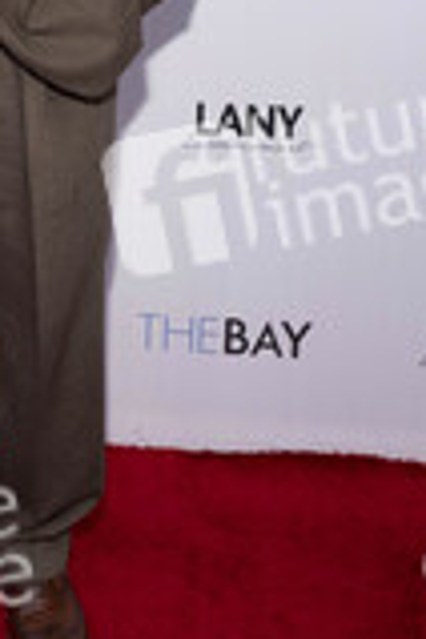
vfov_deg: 23.3
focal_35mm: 83
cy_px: -20
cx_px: -56
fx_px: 1473
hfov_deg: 15.9
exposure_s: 1/200
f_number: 5.6
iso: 800
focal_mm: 33
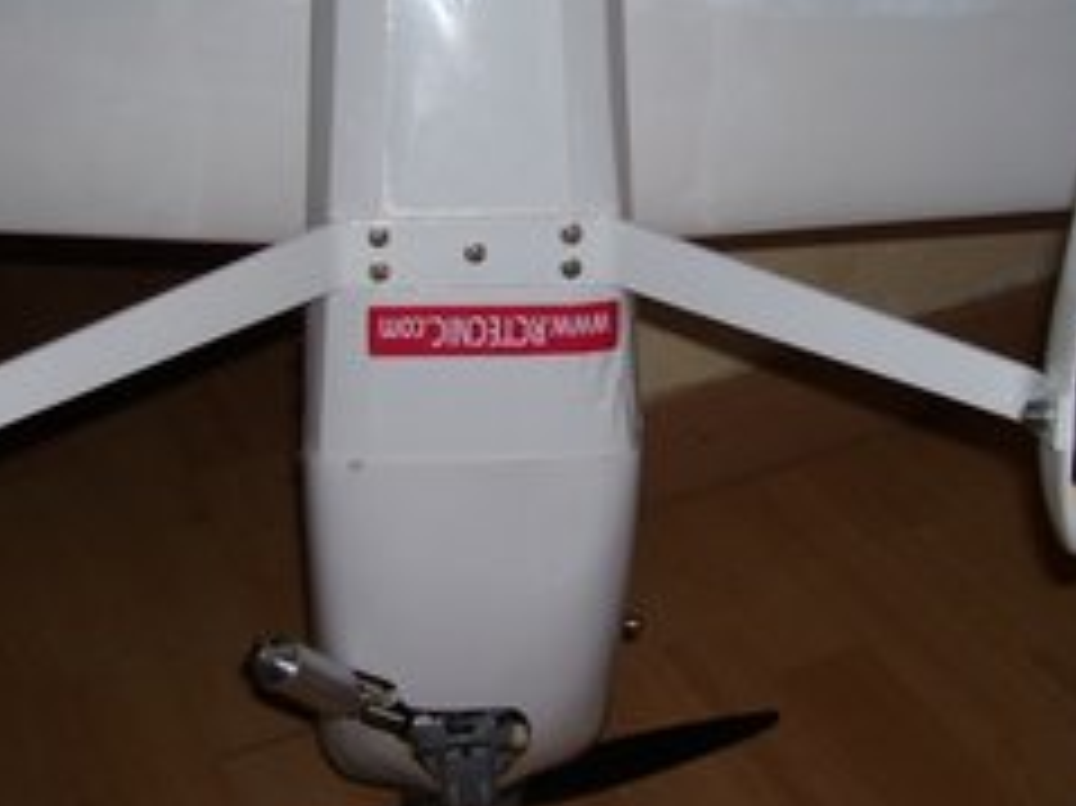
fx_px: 1771
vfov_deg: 25.6
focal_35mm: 57
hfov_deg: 33.7
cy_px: 297
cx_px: 455
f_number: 2.7
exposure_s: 1/60
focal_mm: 5.6
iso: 80
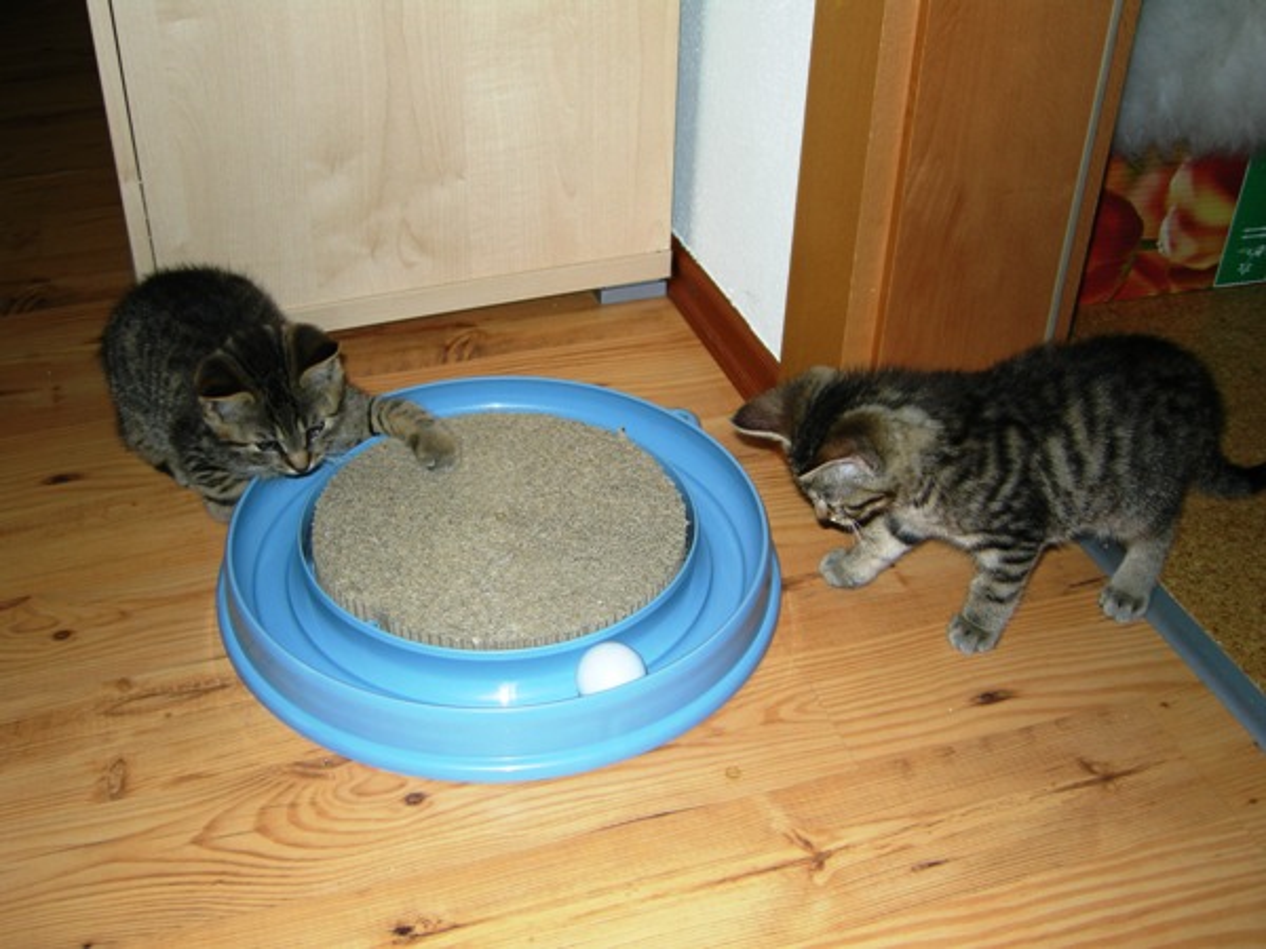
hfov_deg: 45.8
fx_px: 1499
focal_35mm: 41
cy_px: 474
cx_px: 633
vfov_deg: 35.1
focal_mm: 8.5
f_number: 2.9
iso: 64
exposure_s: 1/60
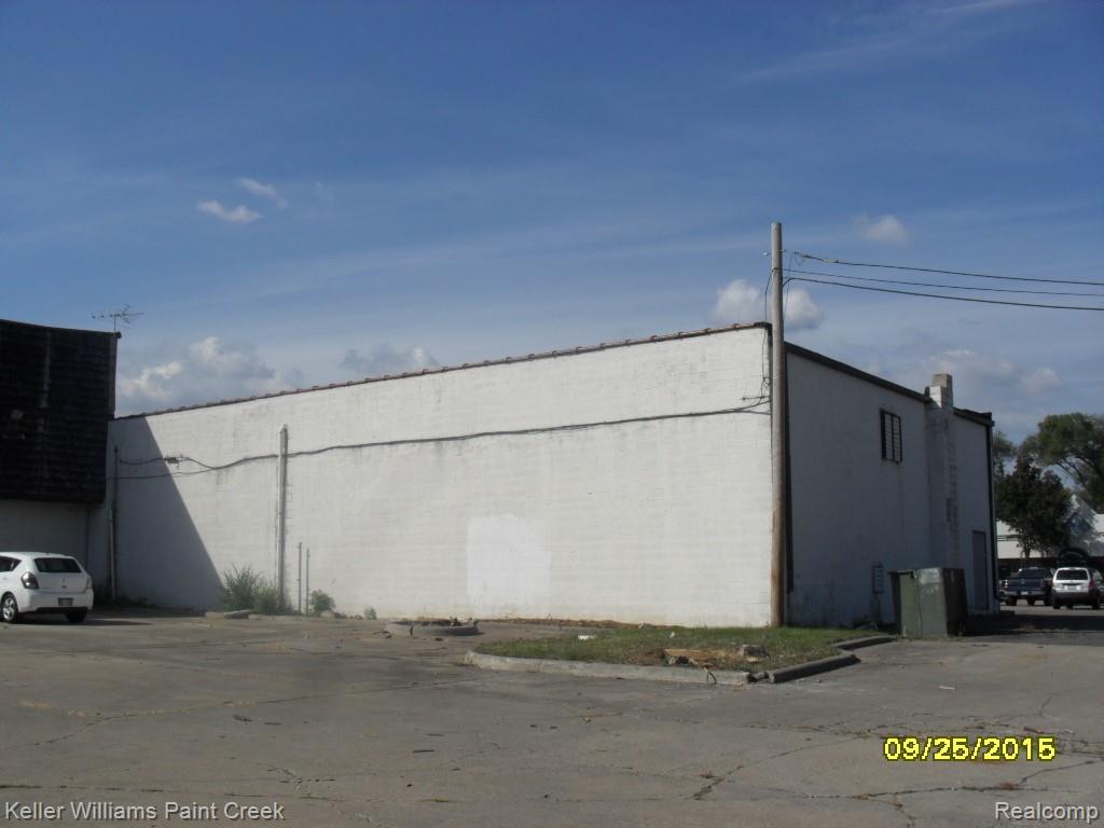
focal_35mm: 35
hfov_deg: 52.6
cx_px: 552
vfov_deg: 40.7
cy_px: 414
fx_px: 1116
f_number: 8.4
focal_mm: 6.3
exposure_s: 1/500
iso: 100
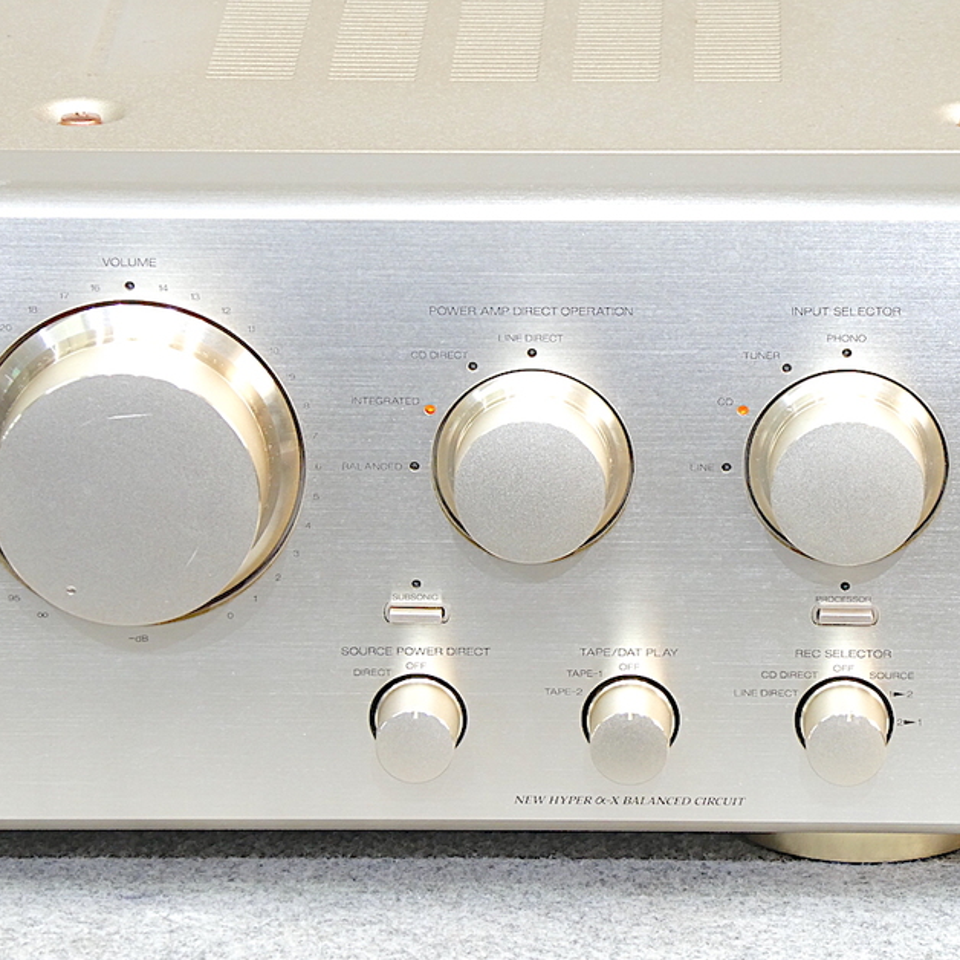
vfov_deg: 8.6
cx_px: 489
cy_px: 543
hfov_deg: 8.6
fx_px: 6401
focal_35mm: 204
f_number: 5.4
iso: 200
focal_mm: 27.1
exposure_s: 1/6
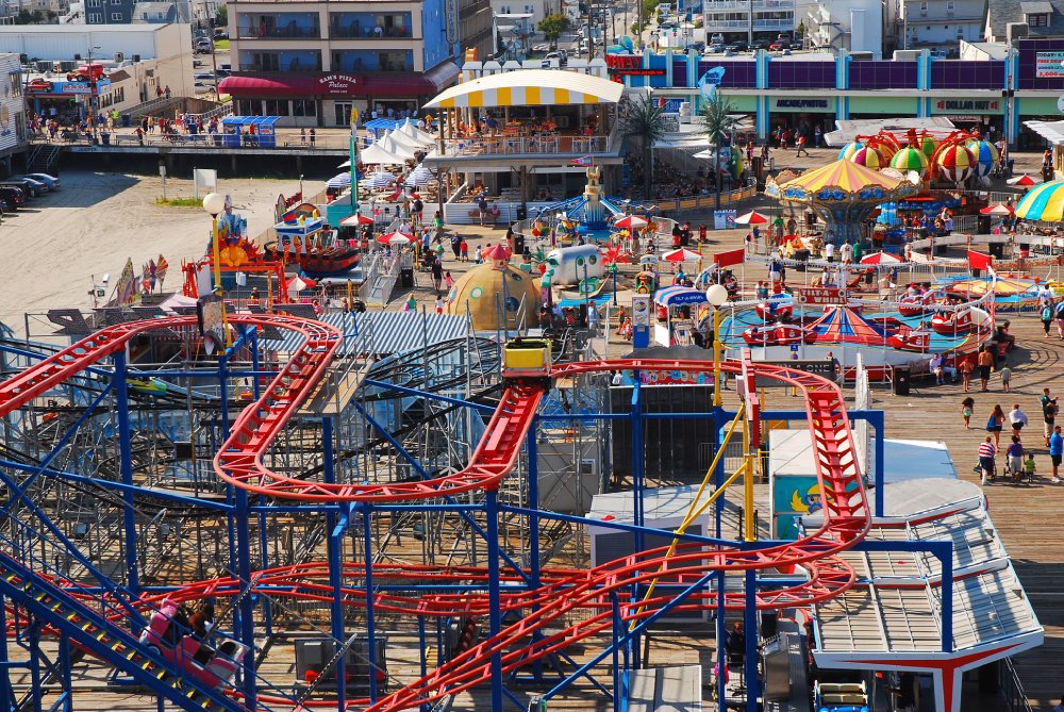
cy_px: 356
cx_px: 532
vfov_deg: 18.2
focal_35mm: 75
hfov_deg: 27.0
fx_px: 2219
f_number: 8
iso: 200
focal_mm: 50
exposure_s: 1/100
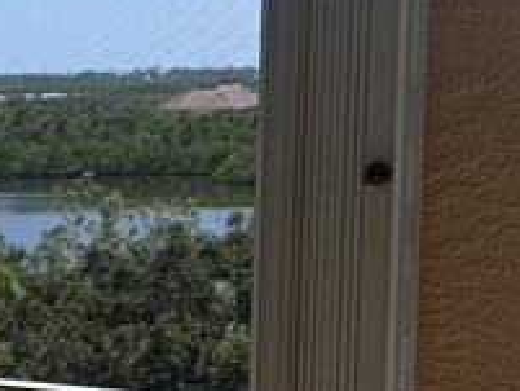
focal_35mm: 122
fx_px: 1834
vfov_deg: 12.1
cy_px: 342
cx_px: -388
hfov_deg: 14.4
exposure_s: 1/4310
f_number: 1.78
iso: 80
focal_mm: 6.76
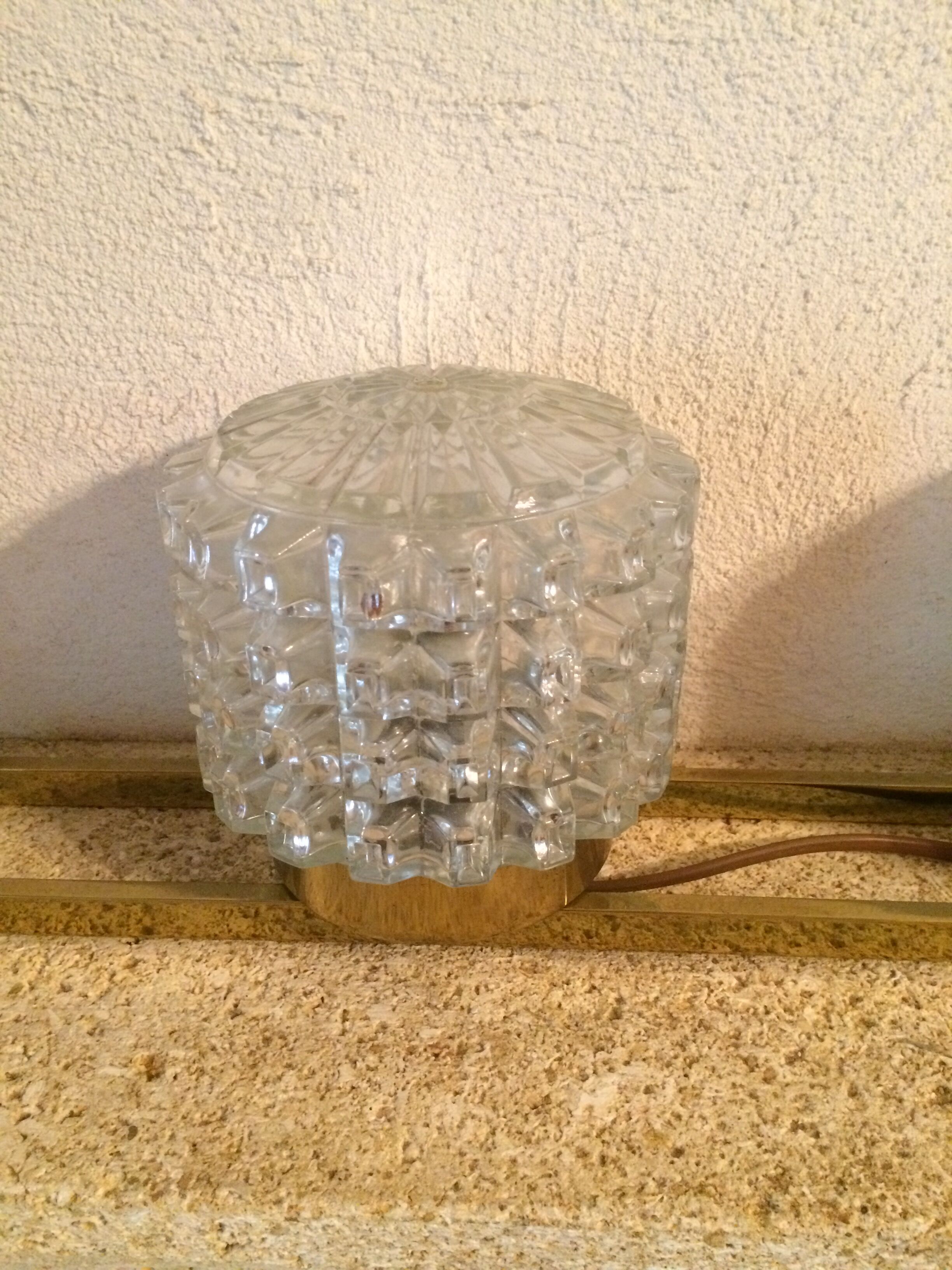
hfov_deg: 48.2
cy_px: 635
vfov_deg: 61.7
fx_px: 1063
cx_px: 476
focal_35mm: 29
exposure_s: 1/17
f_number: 2.2
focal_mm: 4.15
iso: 500
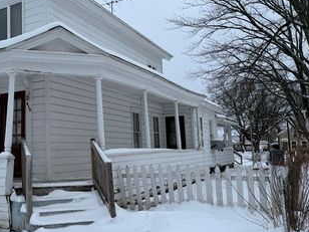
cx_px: 64
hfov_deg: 45.6
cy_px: 109
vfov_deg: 36.8
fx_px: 348
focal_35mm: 39
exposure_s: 1/1770
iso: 80
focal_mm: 6.76
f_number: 1.78
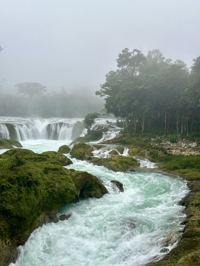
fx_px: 370
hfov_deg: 30.3
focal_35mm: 48
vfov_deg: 39.7
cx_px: 100
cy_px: 133
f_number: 1.8
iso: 50
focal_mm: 6.9
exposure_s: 1/149
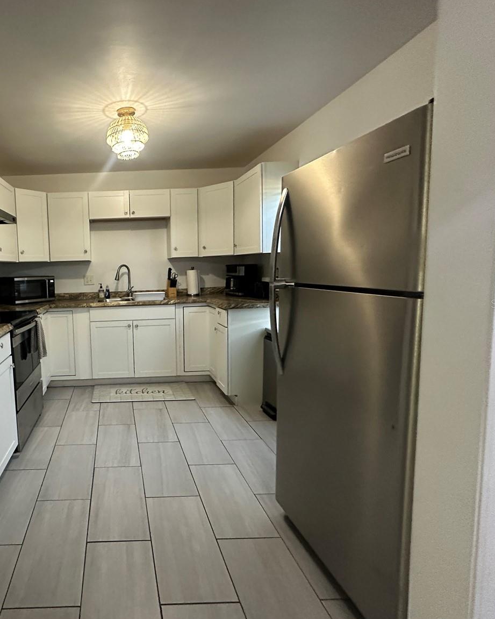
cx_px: 112
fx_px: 348
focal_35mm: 19
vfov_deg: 83.3
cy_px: 303
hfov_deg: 65.6
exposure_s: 1/60
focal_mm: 2.22
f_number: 2.2
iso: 500
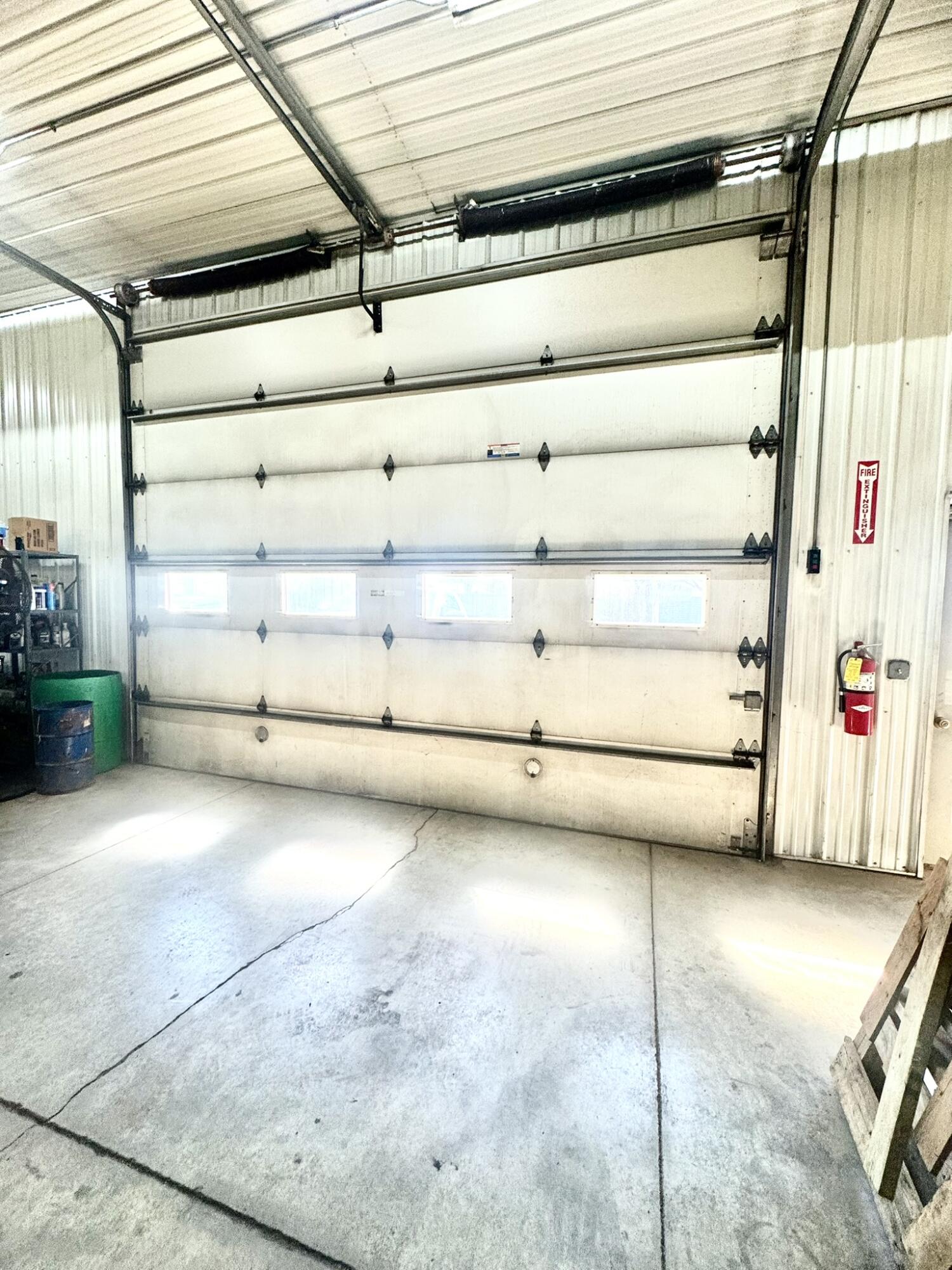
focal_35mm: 14
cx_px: 476
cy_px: 635
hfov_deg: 85.7
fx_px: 513
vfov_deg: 102.1
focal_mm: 2.22
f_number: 2.2
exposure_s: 1/120
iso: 125
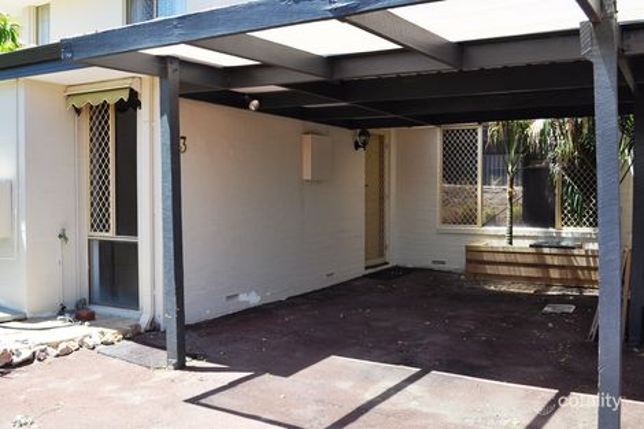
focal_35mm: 36
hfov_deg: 53.1
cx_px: 322
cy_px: 214
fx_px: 644
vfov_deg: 36.8
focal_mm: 24
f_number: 7.1
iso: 200
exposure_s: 1/200
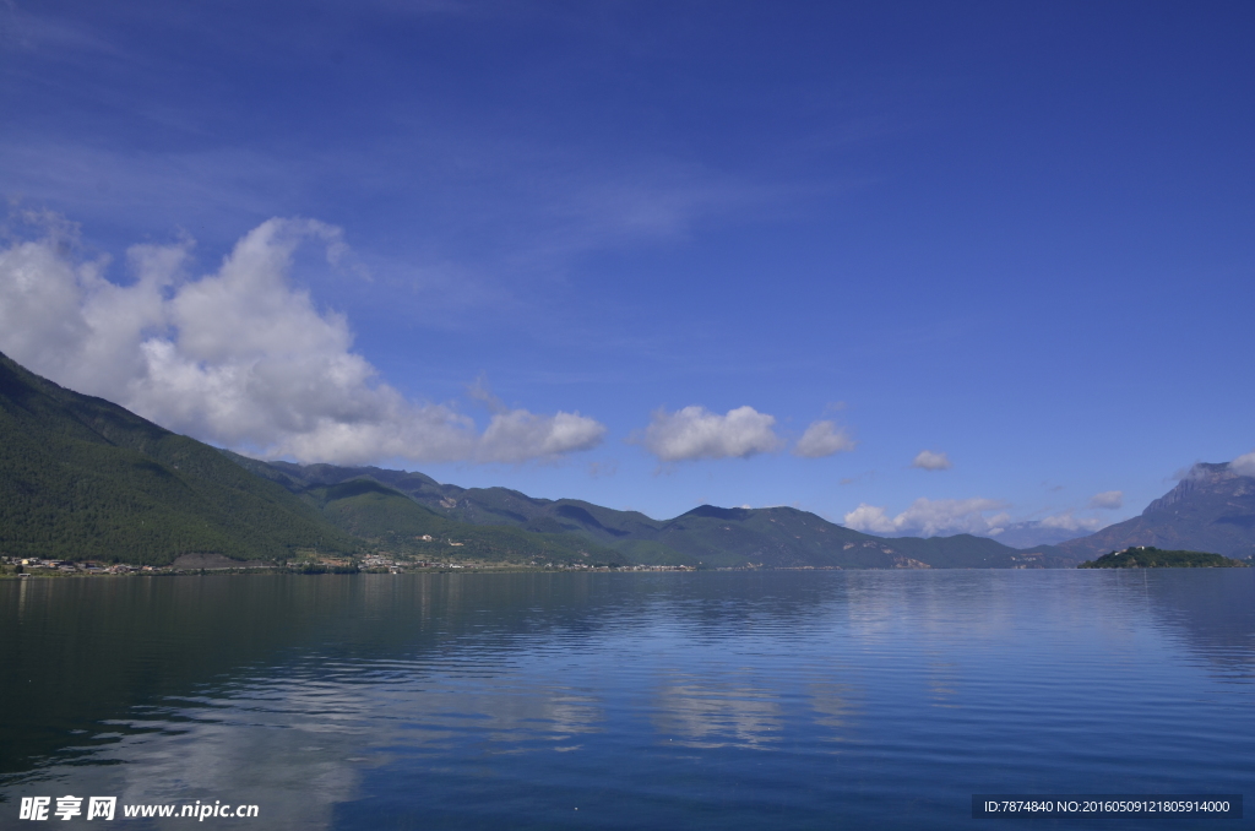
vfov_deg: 47.7
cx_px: 628
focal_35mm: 27
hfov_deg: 67.5
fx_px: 939
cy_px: 416
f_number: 11
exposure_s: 1/400
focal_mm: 18
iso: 100
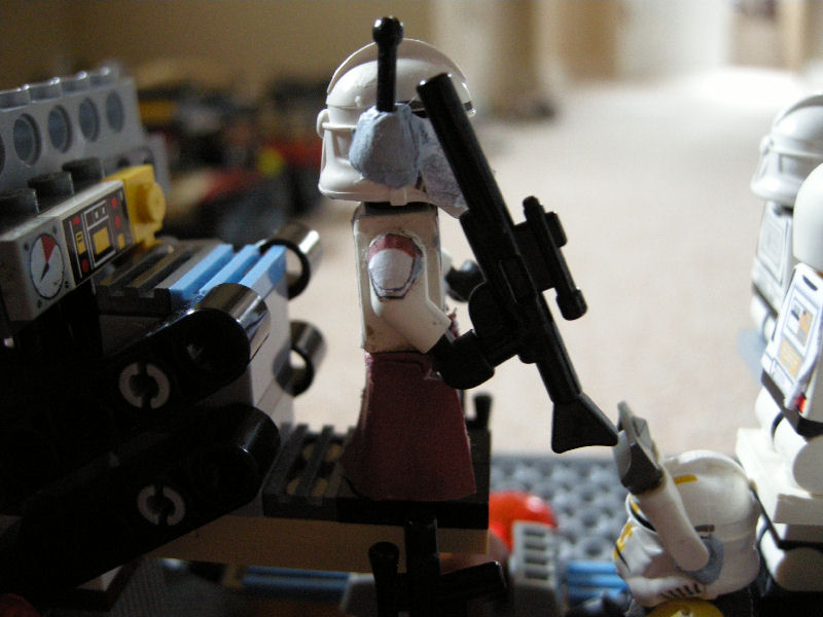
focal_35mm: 35
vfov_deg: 40.7
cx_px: 412
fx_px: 832
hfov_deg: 52.6
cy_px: 308
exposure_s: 1/18.4
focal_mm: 7.5
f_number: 2.7
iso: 400
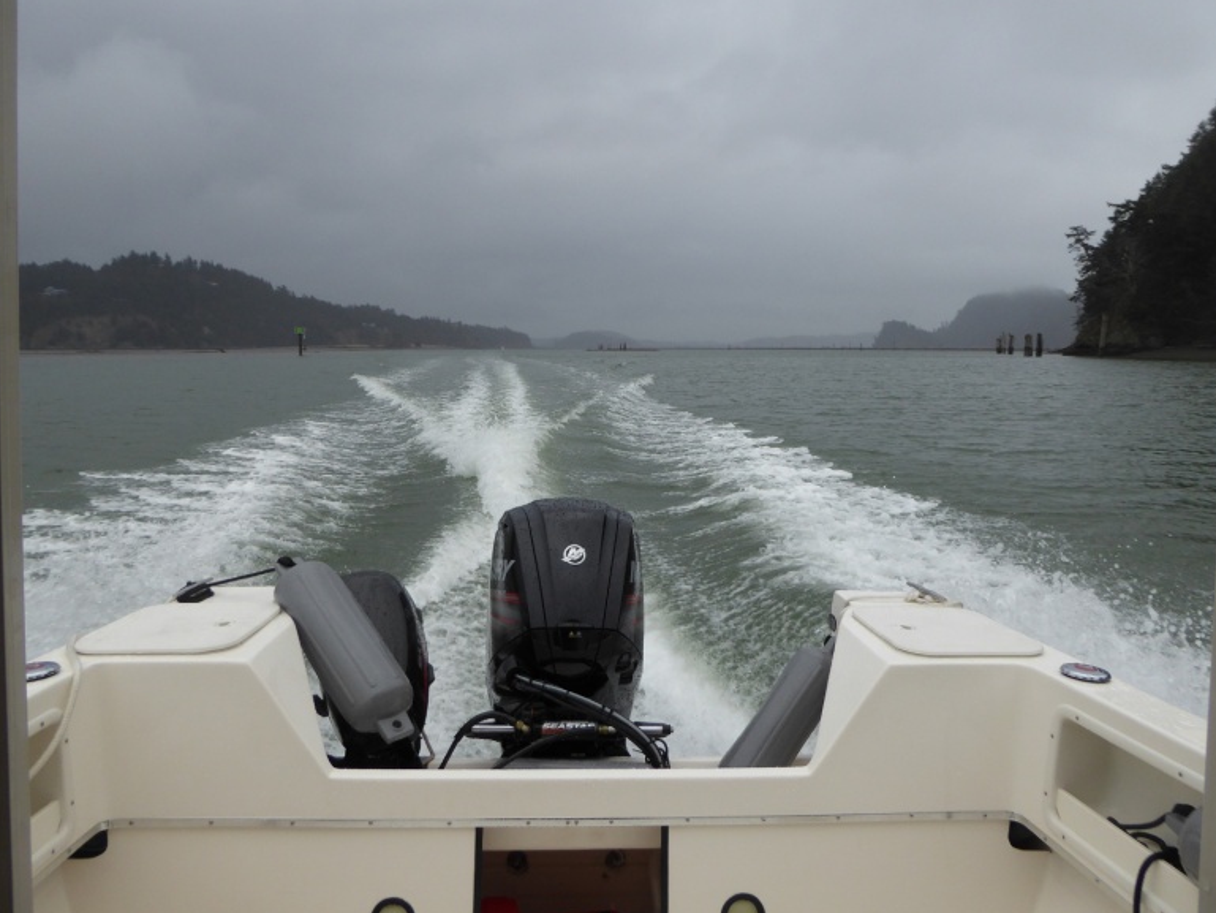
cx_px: 607
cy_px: 456
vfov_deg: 53.1
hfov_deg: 67.3
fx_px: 913
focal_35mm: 26
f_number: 3.3
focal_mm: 4.3
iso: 100
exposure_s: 1/640
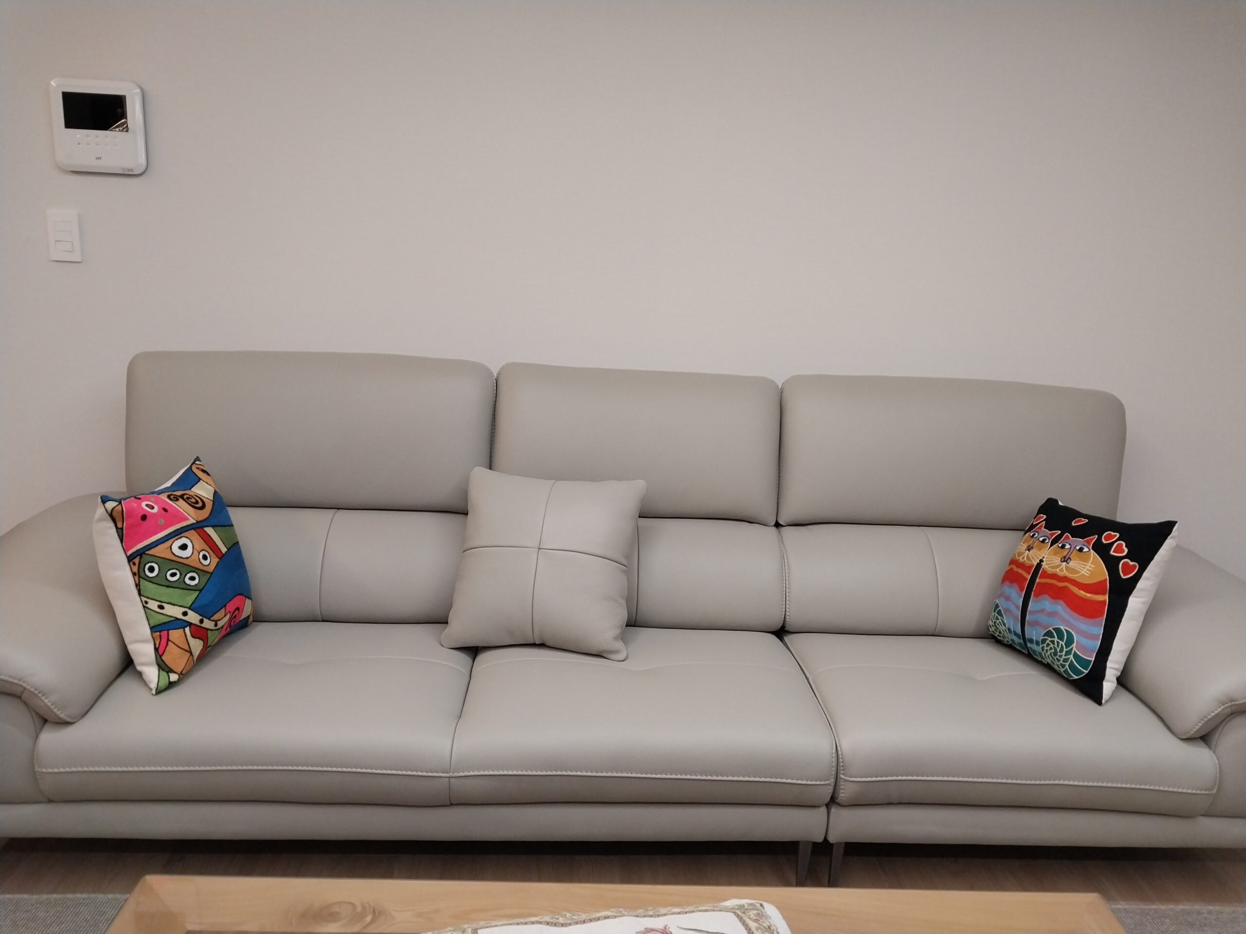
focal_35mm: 26
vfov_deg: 53.1
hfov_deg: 67.3
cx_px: 623
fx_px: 936
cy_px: 467
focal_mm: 4
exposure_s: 1/60
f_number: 1.8
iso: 125
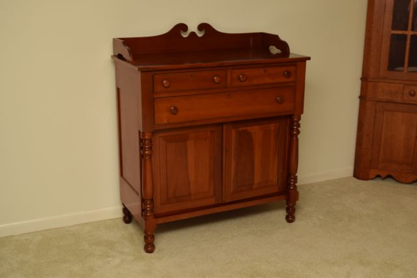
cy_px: 139
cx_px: 208
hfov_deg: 41.1
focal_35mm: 48
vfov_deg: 28.1
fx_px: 556
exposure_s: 1/125
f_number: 5.6
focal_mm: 32
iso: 400
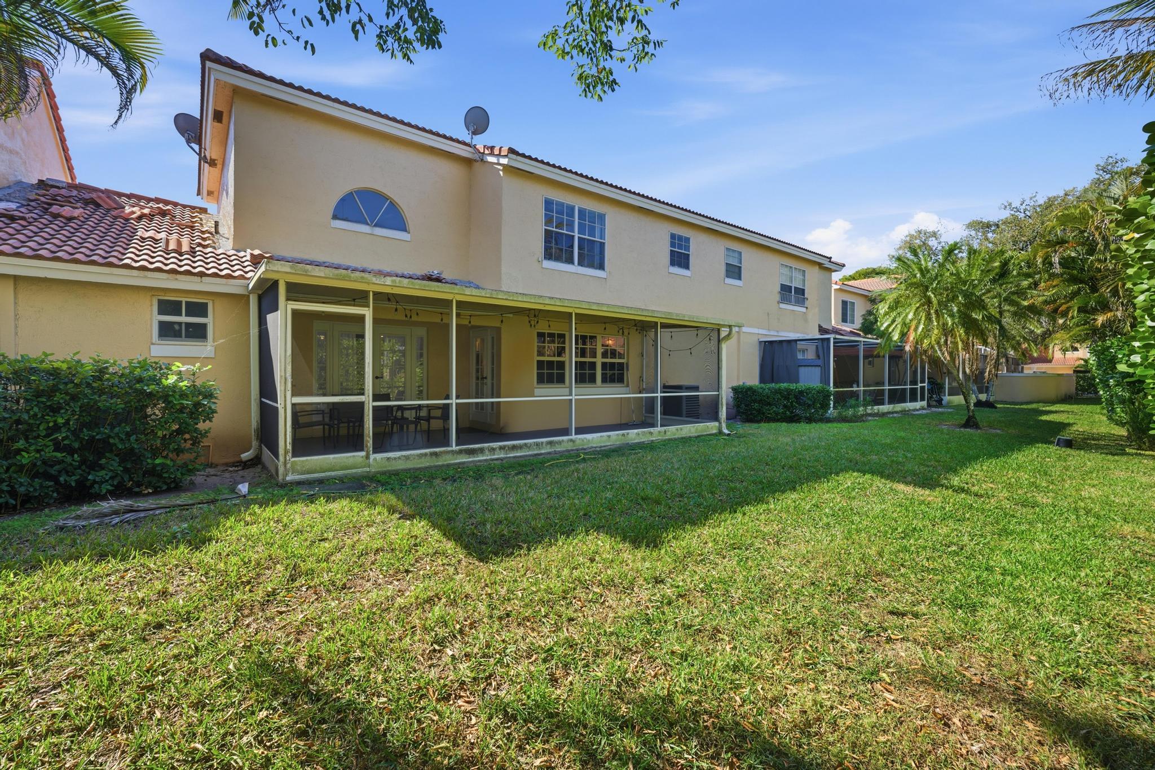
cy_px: 385
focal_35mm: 15
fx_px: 481
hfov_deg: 100.4
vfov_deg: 77.3
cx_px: 578
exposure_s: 1/320
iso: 100
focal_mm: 15
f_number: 8
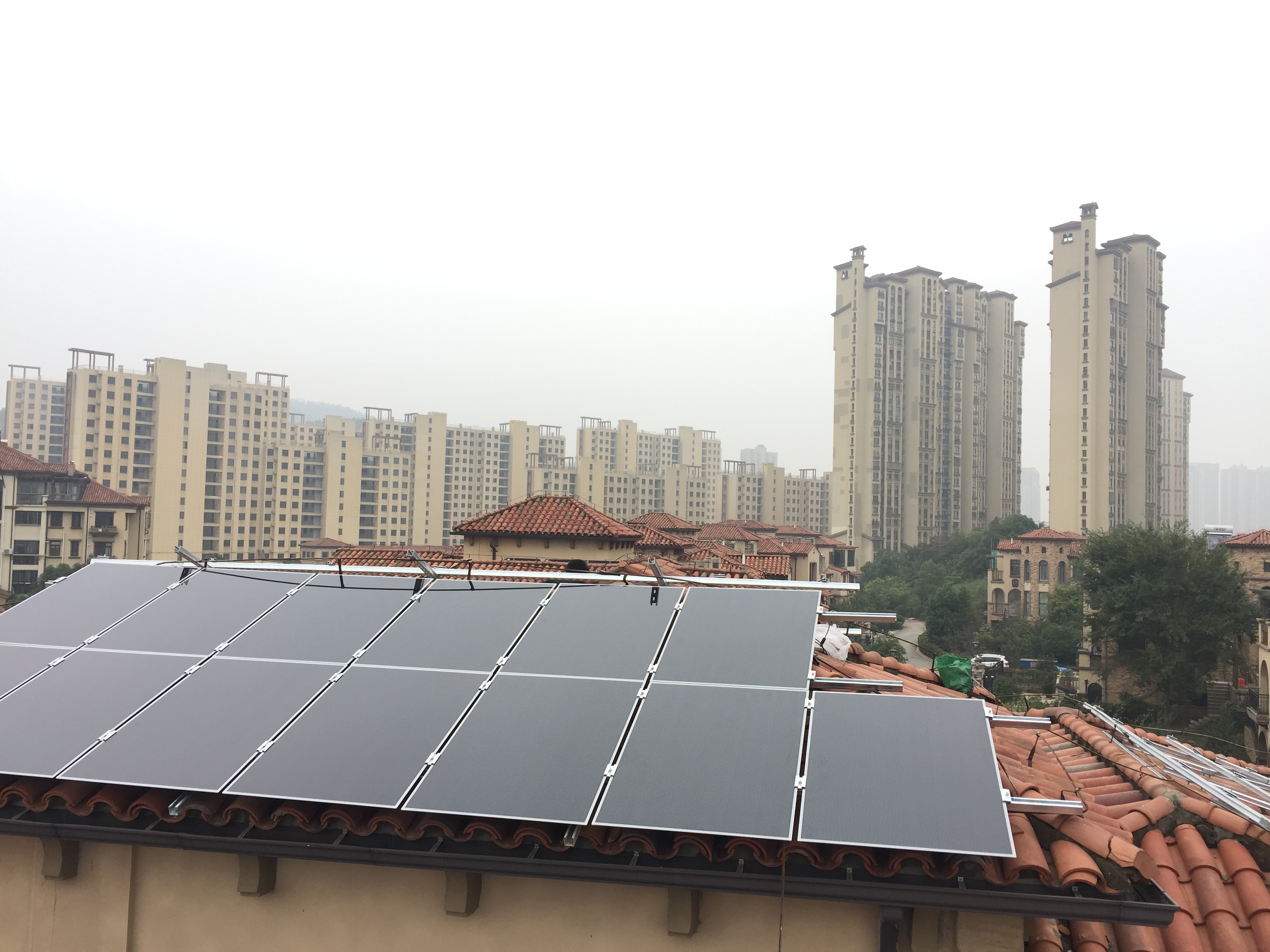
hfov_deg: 61.7
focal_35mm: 29
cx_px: 635
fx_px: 1064
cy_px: 476
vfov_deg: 48.2
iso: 32
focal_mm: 4.15
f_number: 2.2
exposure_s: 1/471
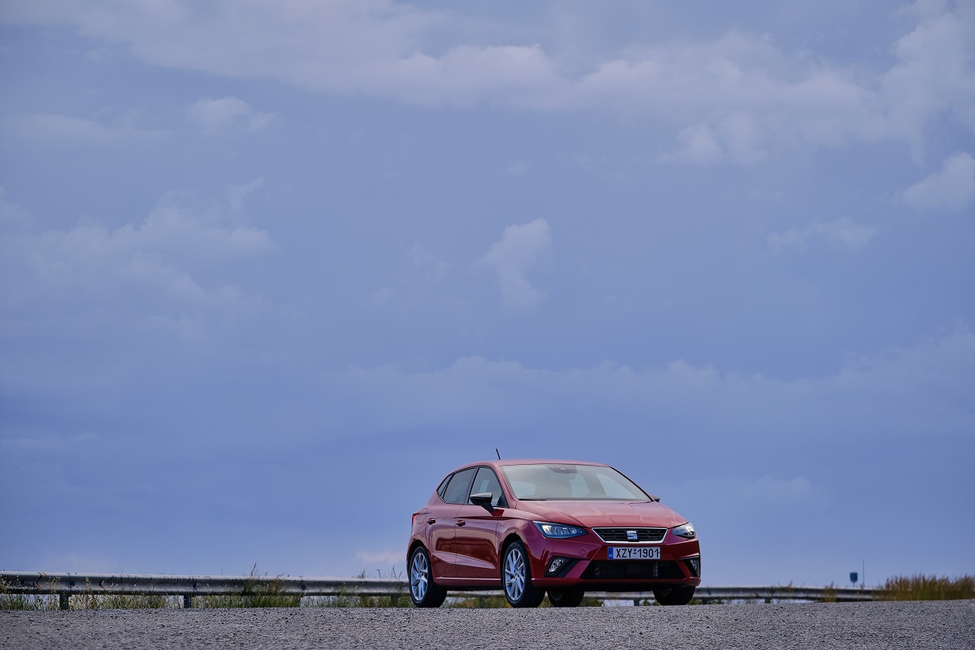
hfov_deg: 18.4
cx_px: 488
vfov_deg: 12.3
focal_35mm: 111
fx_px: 3006
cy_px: 325
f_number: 5
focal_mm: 74.1
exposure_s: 1/500
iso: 160
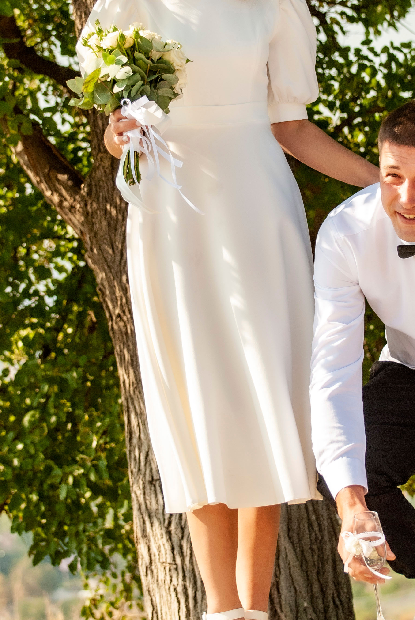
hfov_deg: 8.5
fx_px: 2805
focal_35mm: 163
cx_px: 271
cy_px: 221
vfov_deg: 12.6
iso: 160
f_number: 4.8
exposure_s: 1/1000
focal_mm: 75
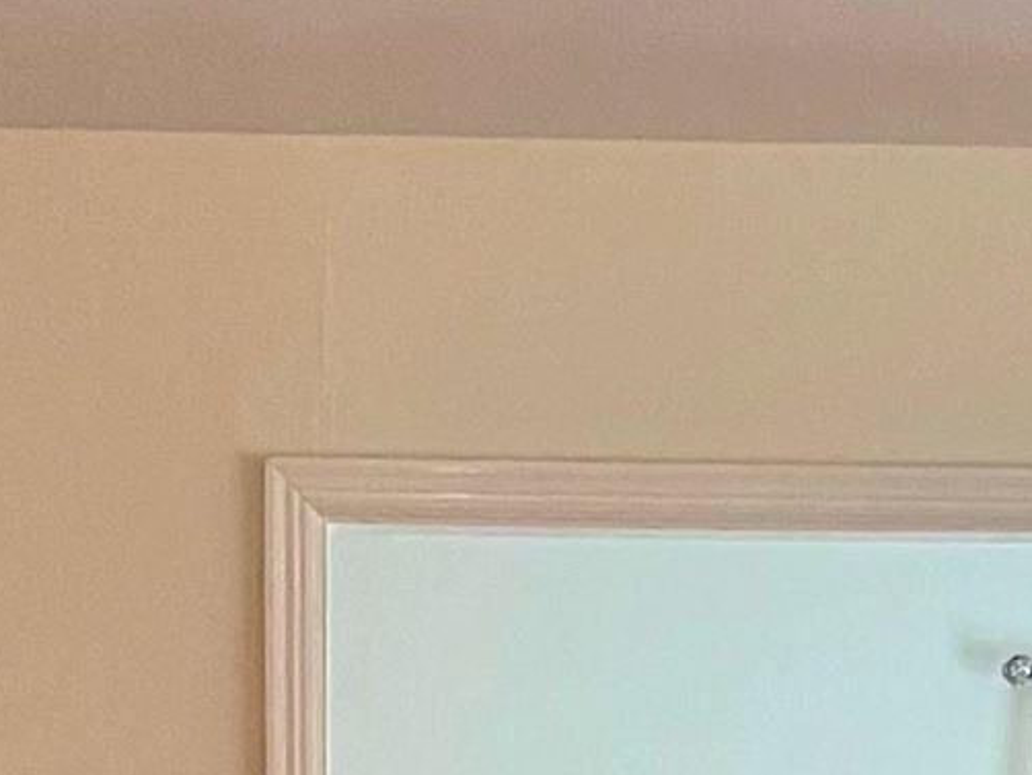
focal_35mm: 159
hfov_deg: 12.4
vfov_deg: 8.7
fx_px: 4743
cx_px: 644
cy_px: 1663
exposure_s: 1/60
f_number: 1.6
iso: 250
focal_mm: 5.1
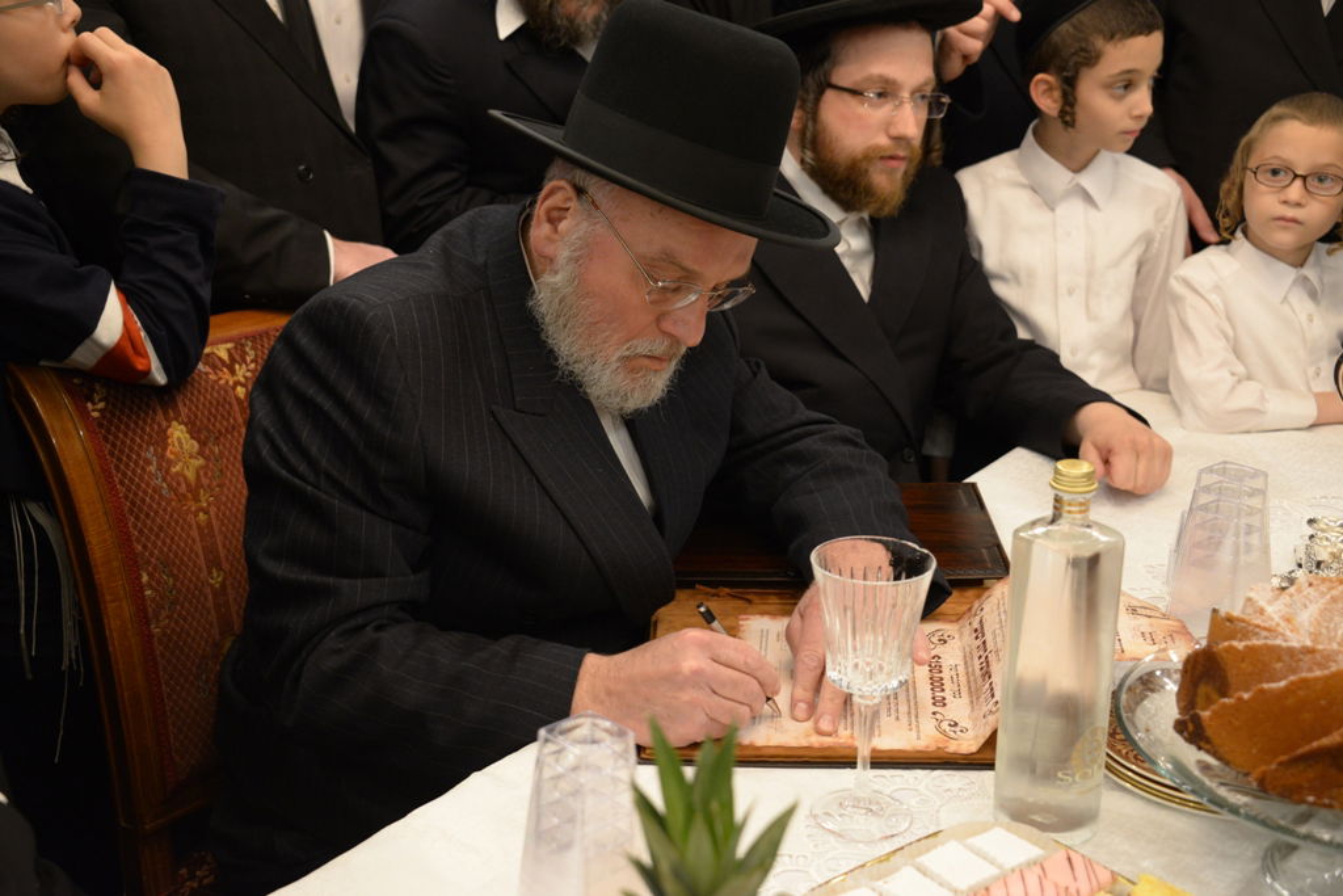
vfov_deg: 28.1
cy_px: 448
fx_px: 1791
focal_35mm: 48
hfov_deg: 41.1
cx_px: 672
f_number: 5.6
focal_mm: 48
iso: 2000
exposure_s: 1/40
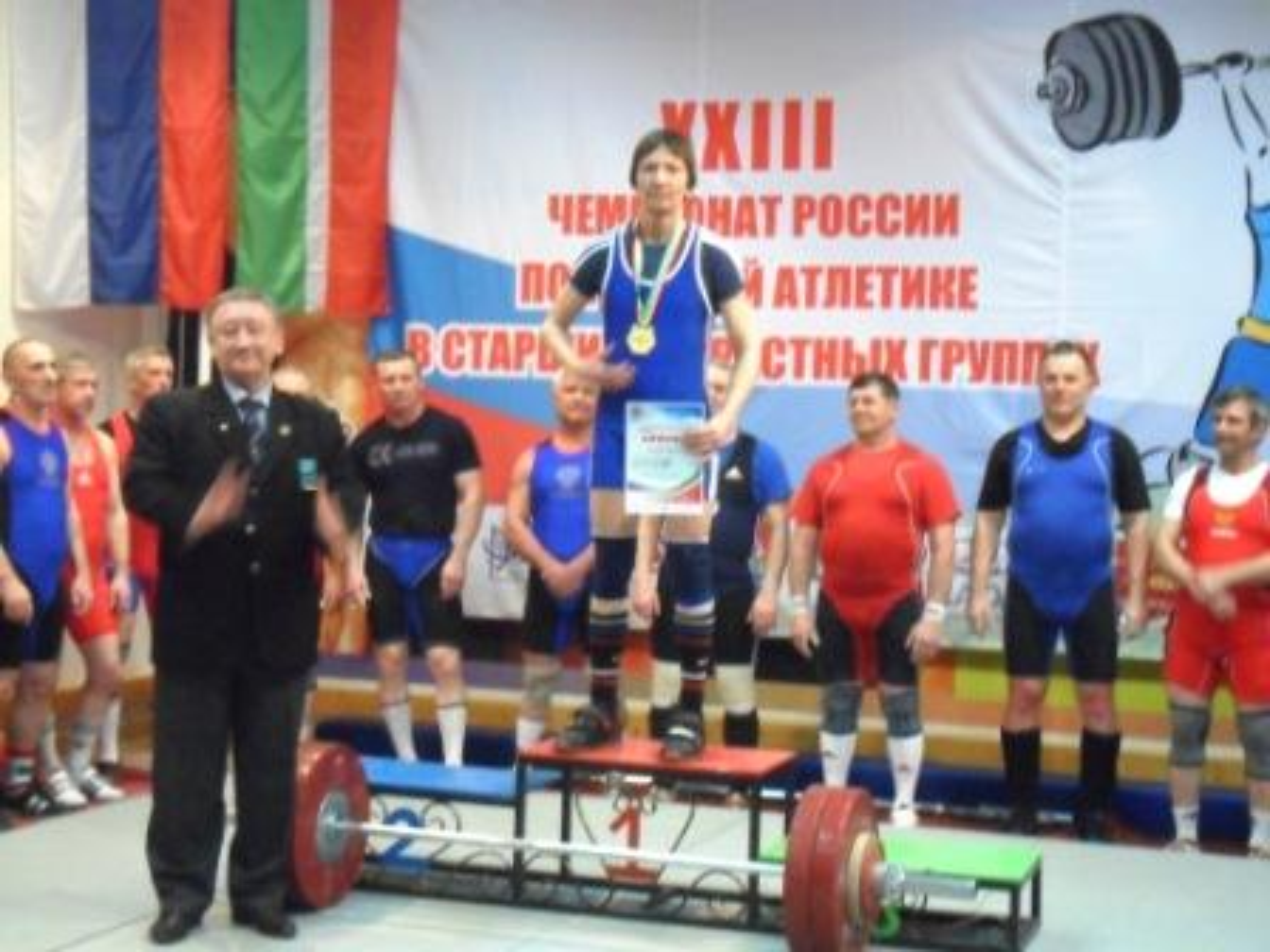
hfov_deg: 30.7
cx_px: 635
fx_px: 2311
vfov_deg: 23.3
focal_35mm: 63
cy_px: 476
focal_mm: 11.2
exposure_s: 1/15
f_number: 5.6
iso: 800
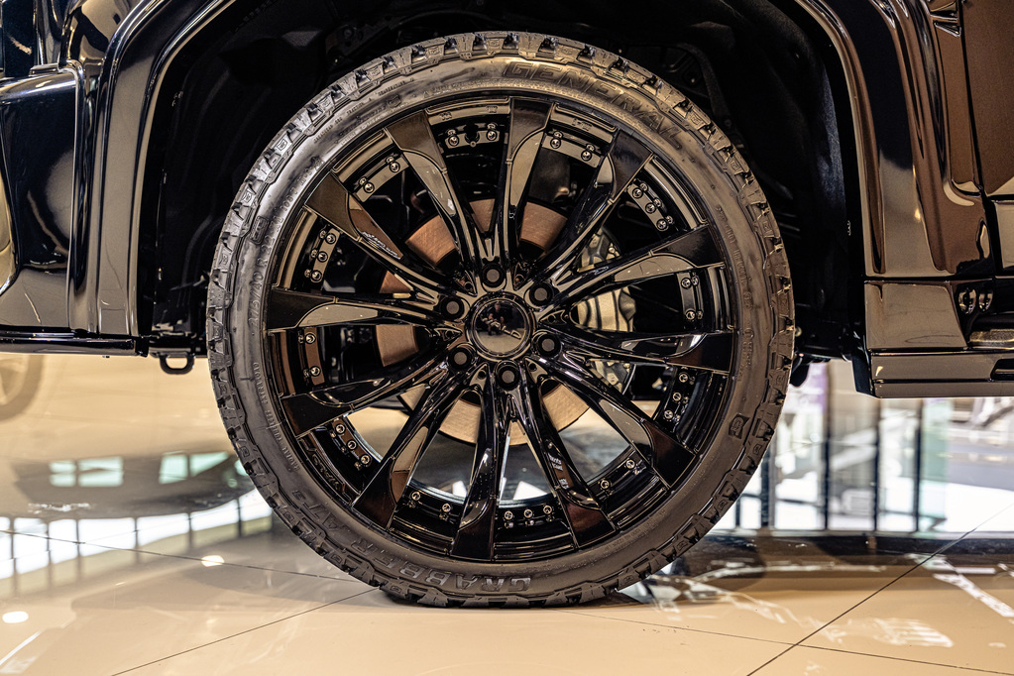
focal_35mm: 52
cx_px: 507
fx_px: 1465
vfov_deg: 26.0
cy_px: 338
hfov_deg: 38.2
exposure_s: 1/125
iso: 640
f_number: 4
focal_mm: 52
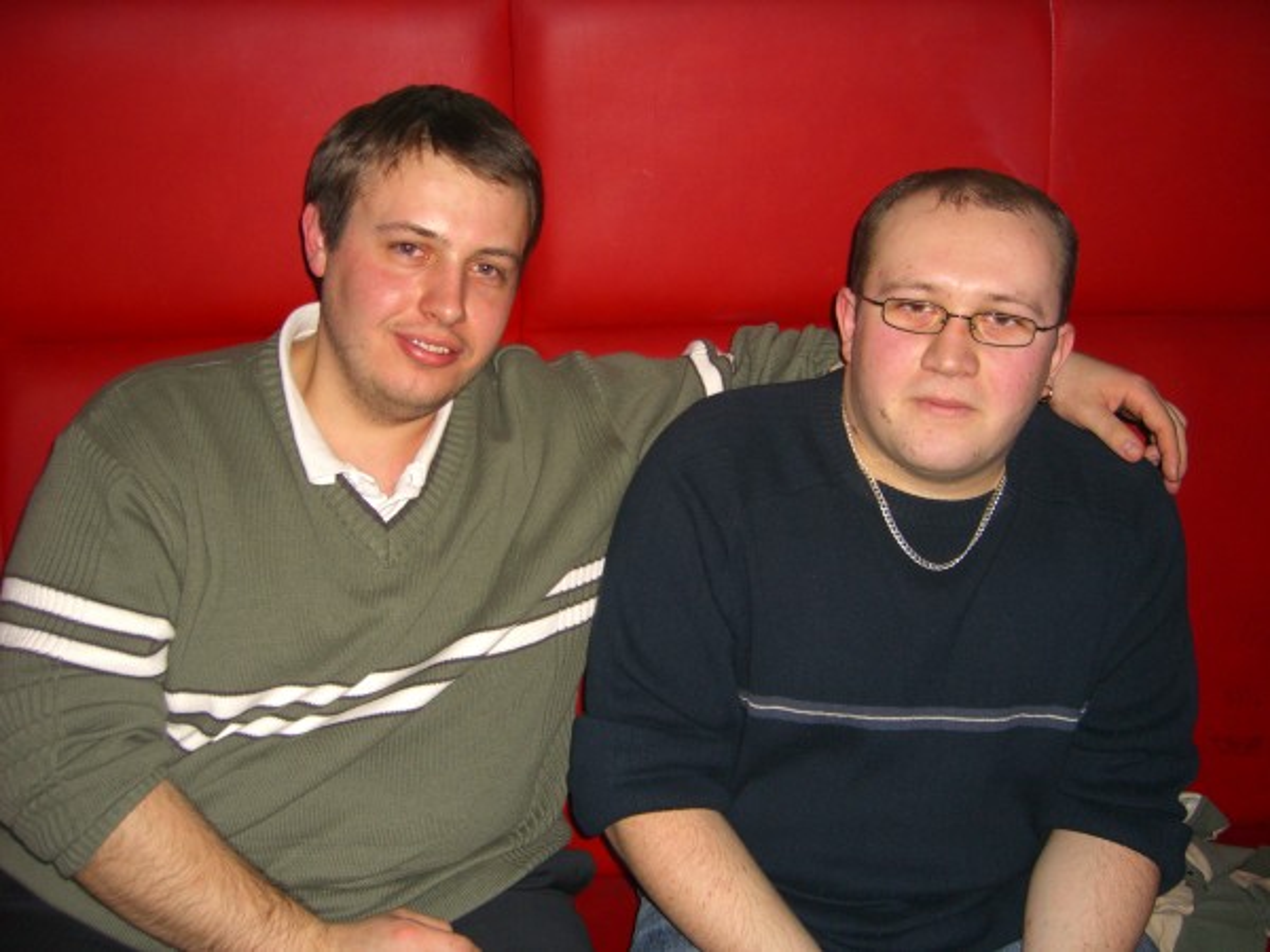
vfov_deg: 37.7
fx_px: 1394
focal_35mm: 38
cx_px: 635
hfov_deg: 49.0
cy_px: 476
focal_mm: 7.9
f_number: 2.8
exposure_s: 1/60
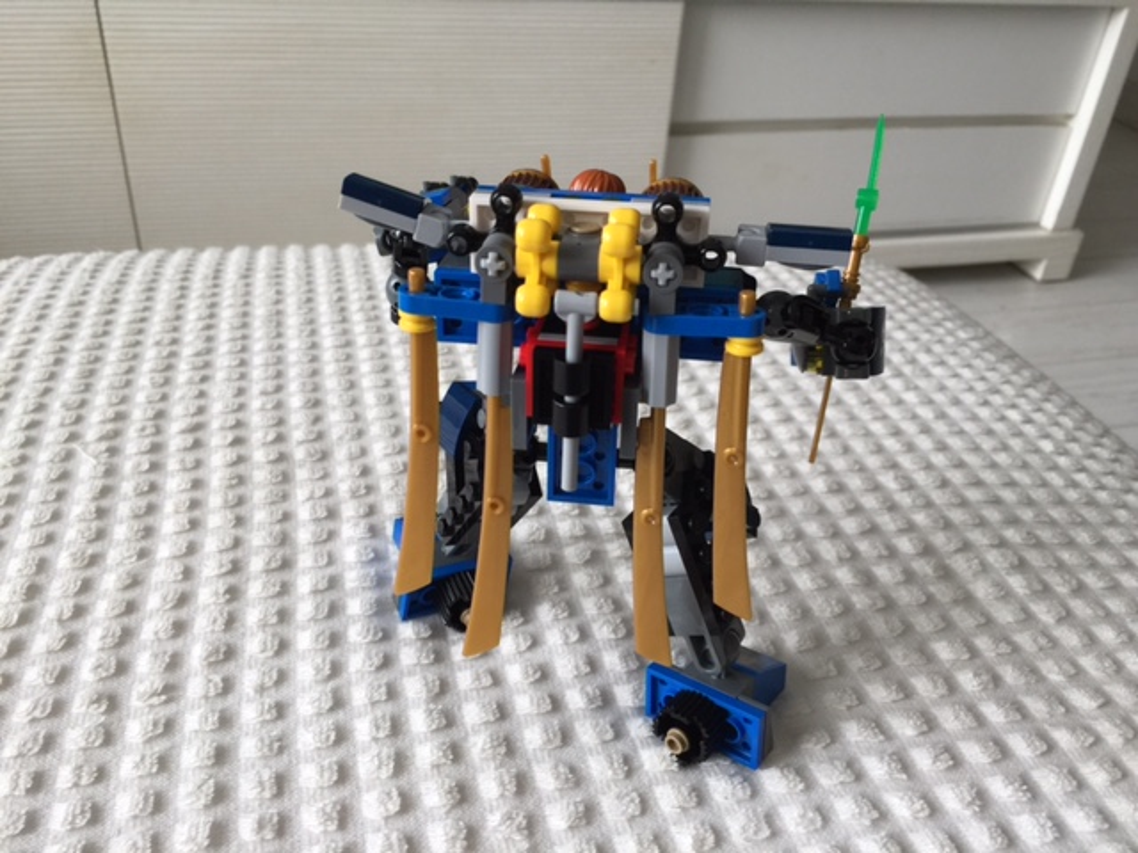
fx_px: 953
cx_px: 569
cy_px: 426
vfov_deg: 48.2
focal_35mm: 29
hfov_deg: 61.7
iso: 32
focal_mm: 4.15
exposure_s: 1/40
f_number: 2.2
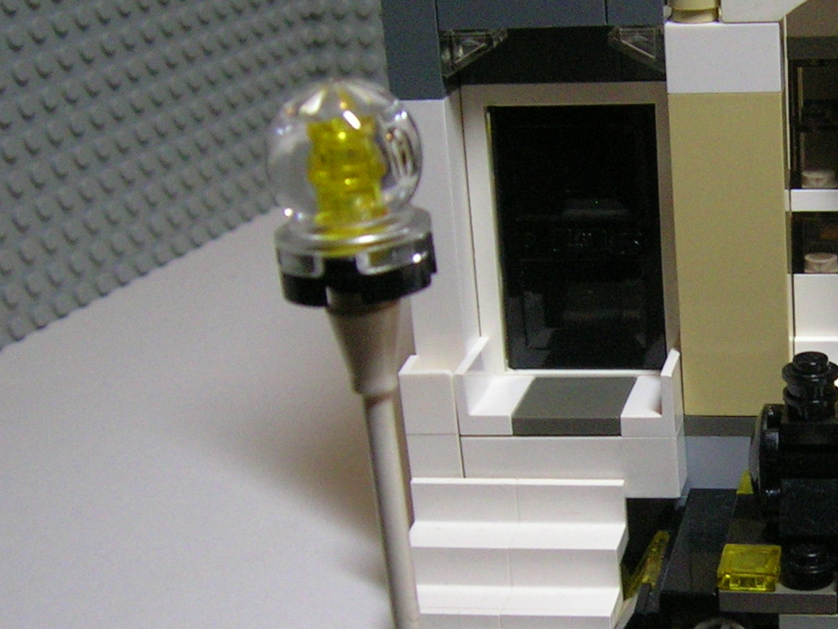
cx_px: 795
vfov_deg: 13.0
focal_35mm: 114
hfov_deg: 17.0
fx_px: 2760
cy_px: 401
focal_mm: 5.7
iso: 200
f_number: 2.8
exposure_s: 1/74.1
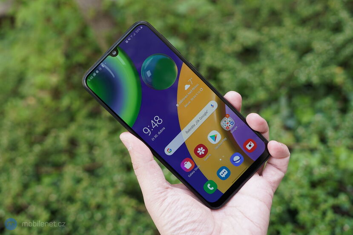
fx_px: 392
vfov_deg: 33.4
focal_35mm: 40
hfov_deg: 48.5
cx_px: 176
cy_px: 118
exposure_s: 1/125
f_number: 4.5
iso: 125
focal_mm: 40
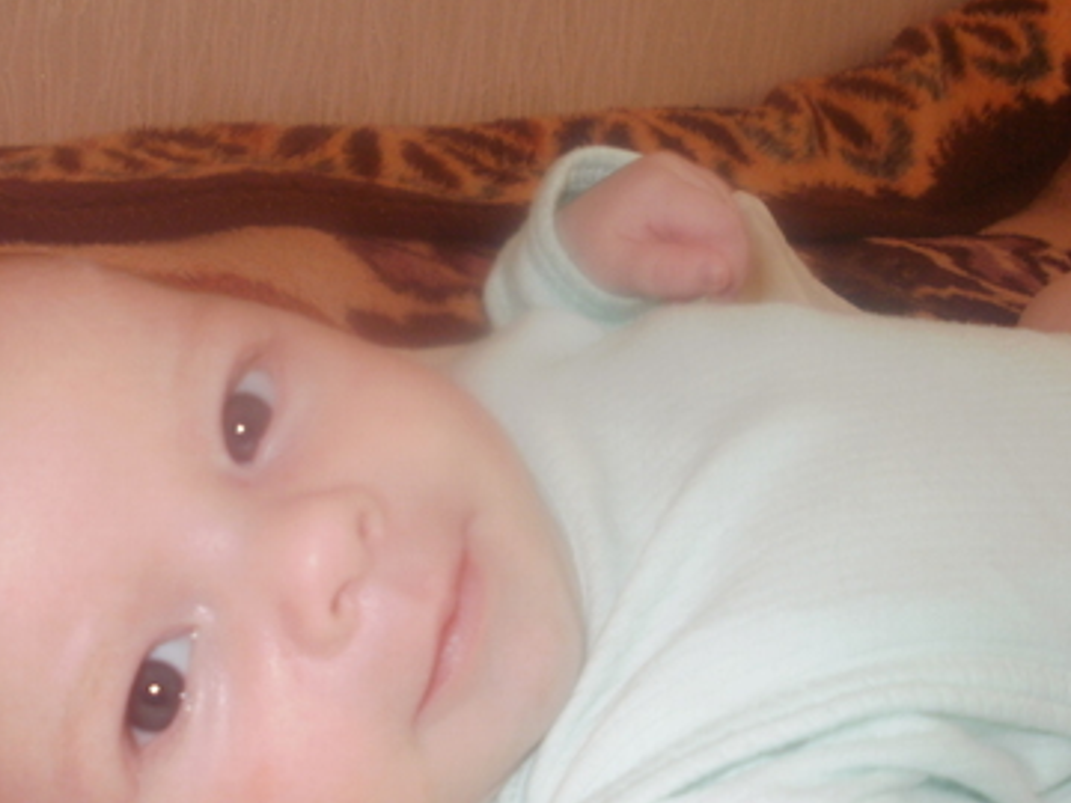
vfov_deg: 26.4
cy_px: 543
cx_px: 455
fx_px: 1702
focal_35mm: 55
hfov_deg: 34.9
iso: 125
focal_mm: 6.3
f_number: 3.5
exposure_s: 1/30
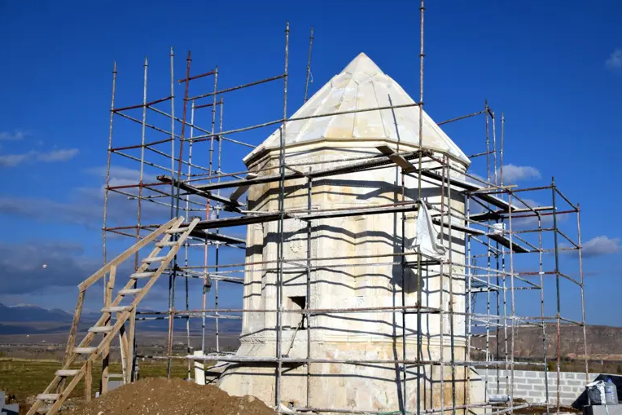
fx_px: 656
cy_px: 200
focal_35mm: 38
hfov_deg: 50.5
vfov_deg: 35.0
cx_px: 355
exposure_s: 1/400
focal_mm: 22
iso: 200
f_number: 10
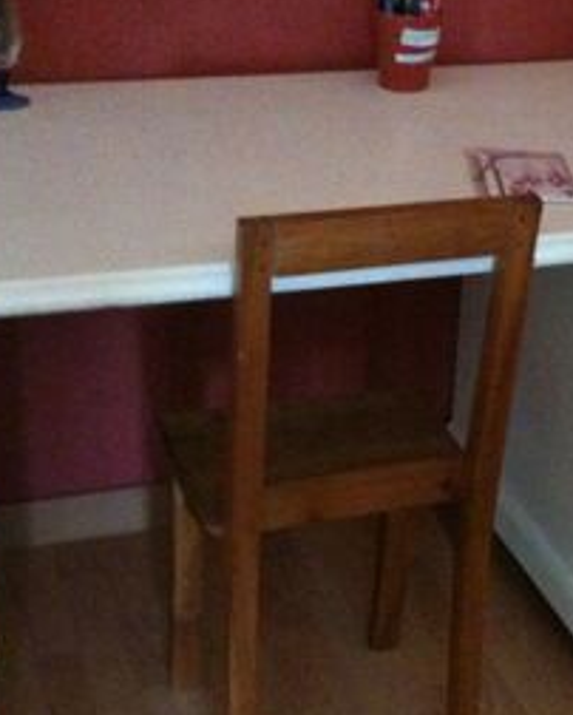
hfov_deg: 23.3
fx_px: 1376
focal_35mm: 65
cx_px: 414
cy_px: 397
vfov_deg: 29.1
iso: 640
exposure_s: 1/10
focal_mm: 3.85
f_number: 2.8
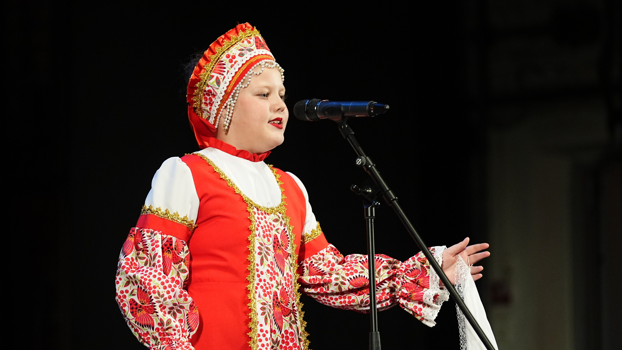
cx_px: 311
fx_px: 4173
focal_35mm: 253
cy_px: 195
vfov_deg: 4.8
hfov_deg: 8.5
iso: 2500
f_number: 2.8
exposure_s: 1/400
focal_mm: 161
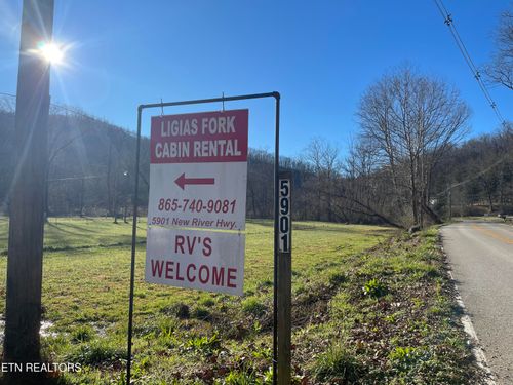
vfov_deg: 54.9
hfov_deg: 69.4
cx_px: 256
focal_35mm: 25
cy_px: 192
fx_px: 370
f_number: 1.6
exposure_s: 1/3003
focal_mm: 5.1
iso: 32
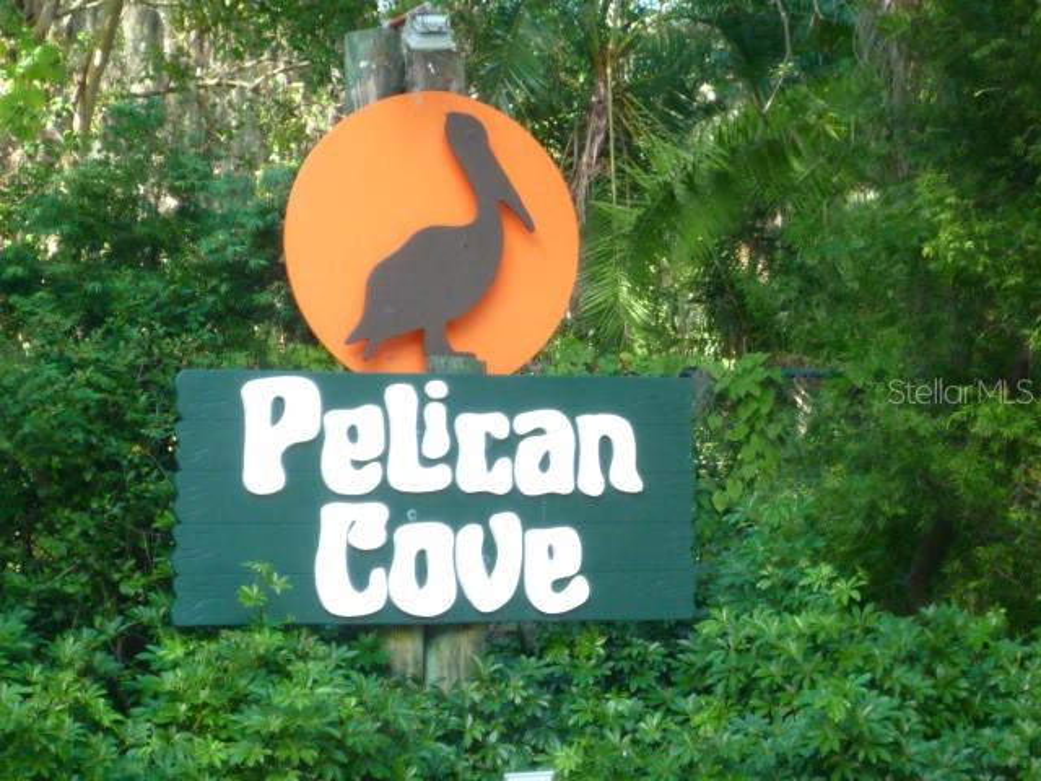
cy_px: 390
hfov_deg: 15.9
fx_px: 3729
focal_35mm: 124
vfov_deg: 12.0
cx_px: 520
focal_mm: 12.2
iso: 250
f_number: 4.9
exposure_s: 1/60
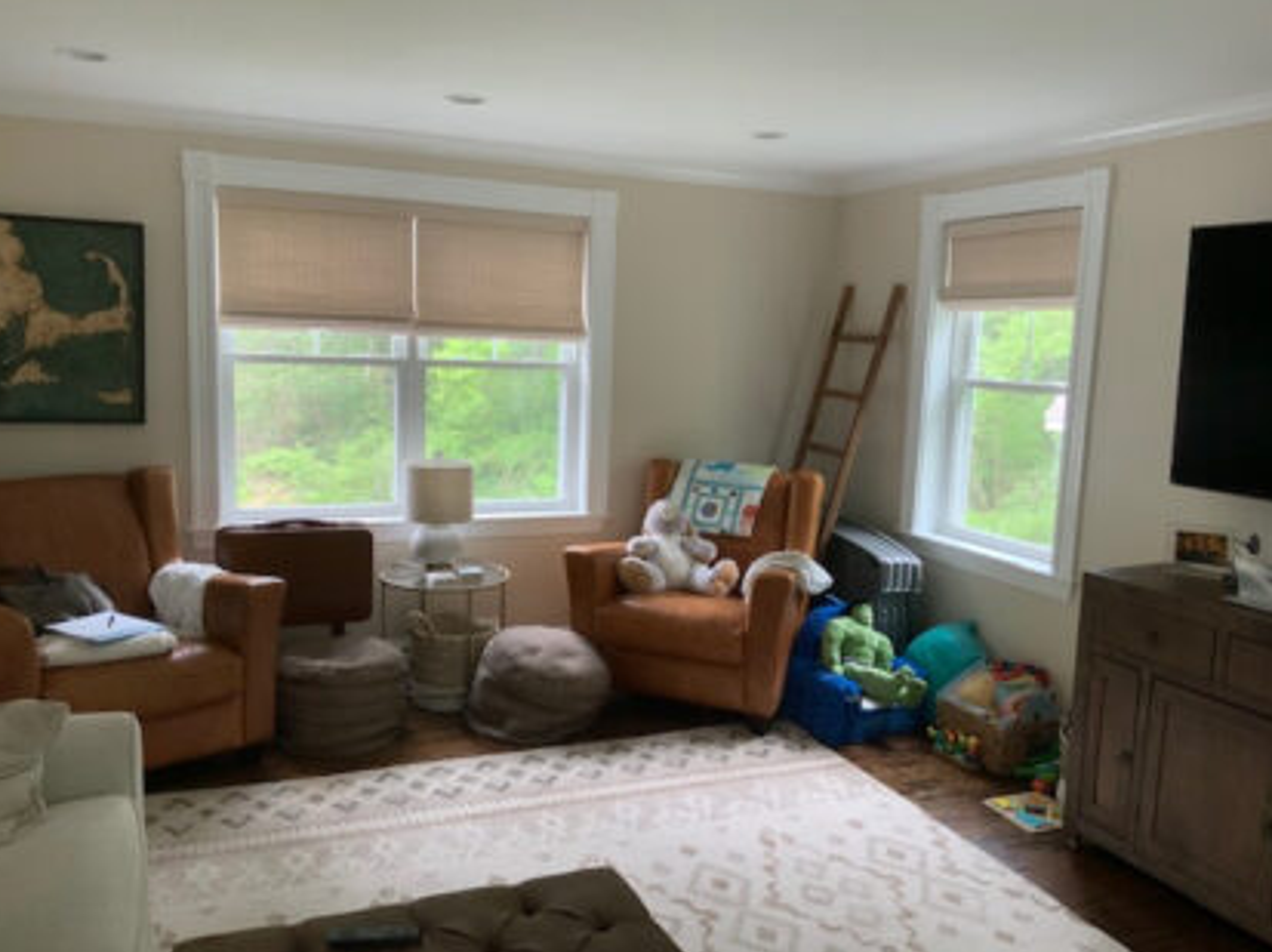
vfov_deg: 46.7
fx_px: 1101
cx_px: 633
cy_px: 484
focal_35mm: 30
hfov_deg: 60.0
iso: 80
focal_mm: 3
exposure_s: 1/60
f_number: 1.8
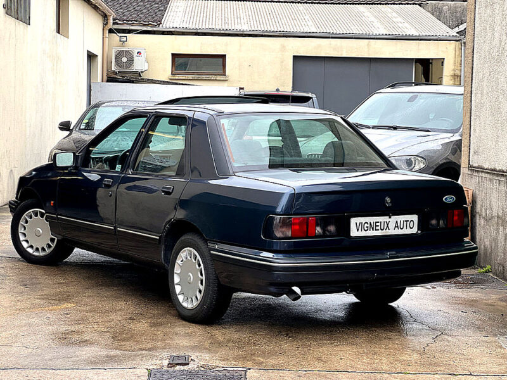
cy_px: 190
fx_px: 1128
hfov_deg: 25.3
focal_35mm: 77
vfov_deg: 19.1
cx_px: 254
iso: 40
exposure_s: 1/121
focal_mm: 9
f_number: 2.8
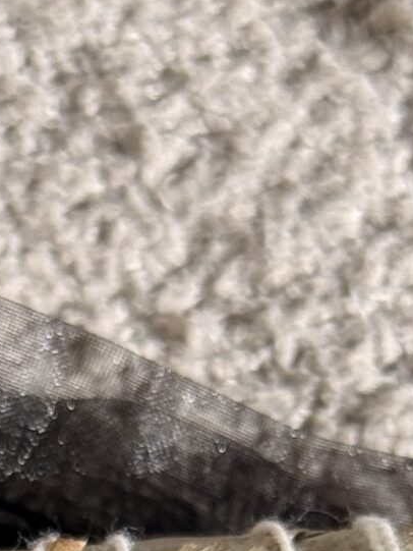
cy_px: 1229
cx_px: 1
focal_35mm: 227
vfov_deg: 8.2
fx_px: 3610
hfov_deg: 6.5
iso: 64
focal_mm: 6.76
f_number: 1.78
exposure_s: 1/611
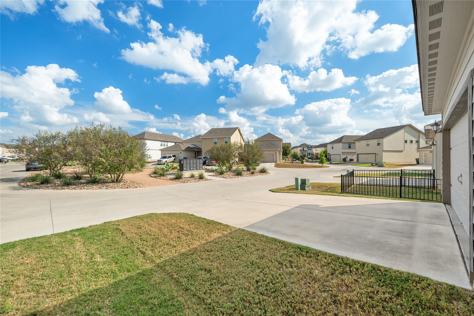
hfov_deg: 104.3
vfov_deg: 81.2
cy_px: 158
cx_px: 237
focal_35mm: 14
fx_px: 184
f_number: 8
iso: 250
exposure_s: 1/125
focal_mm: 14
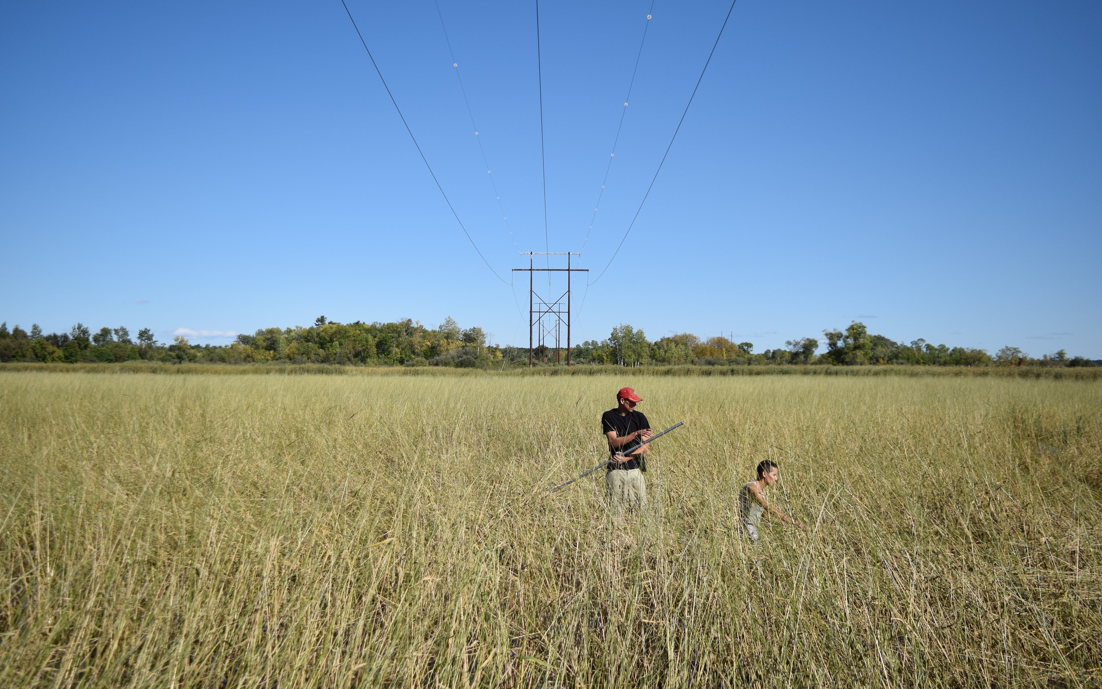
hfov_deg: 54.6
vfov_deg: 35.8
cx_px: 555
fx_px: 1067
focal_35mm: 36
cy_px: 355
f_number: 4.5
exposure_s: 1/2500
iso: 200
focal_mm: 23
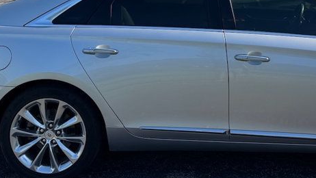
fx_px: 486
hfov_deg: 35.5
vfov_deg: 19.6
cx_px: 222
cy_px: -31
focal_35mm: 58
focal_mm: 6.76
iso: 80
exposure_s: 1/3425
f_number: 1.78
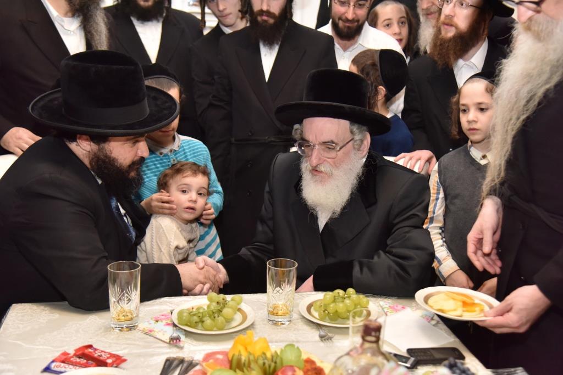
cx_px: 282
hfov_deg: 42.7
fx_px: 719
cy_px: 188
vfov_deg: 29.3
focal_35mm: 46
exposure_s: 1/200
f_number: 4
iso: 2000
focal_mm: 46
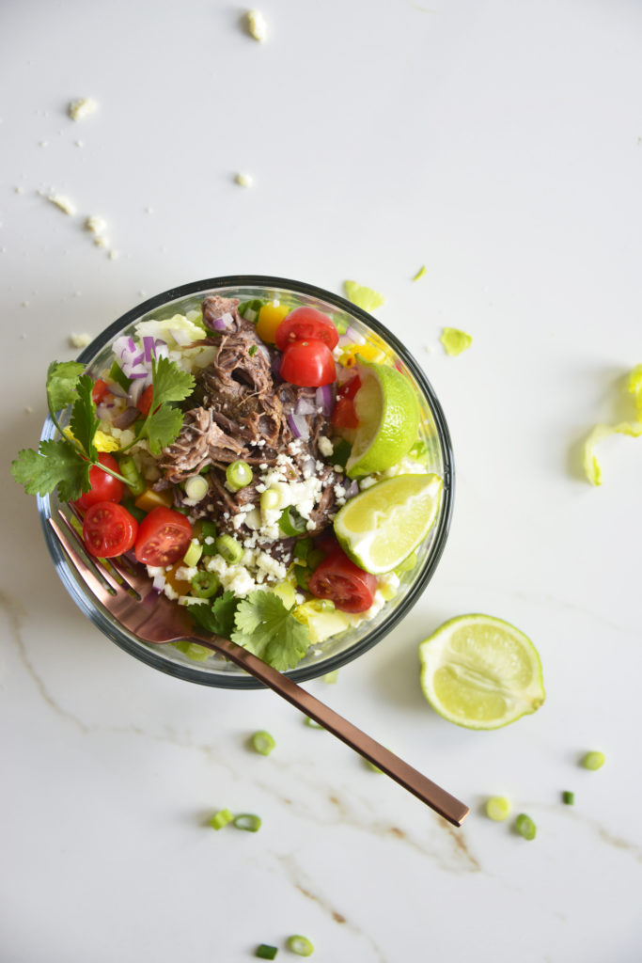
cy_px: 482
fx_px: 2193
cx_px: 321
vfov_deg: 24.8
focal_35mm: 82
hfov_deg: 16.7
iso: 500
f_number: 5
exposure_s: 1/60
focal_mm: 82
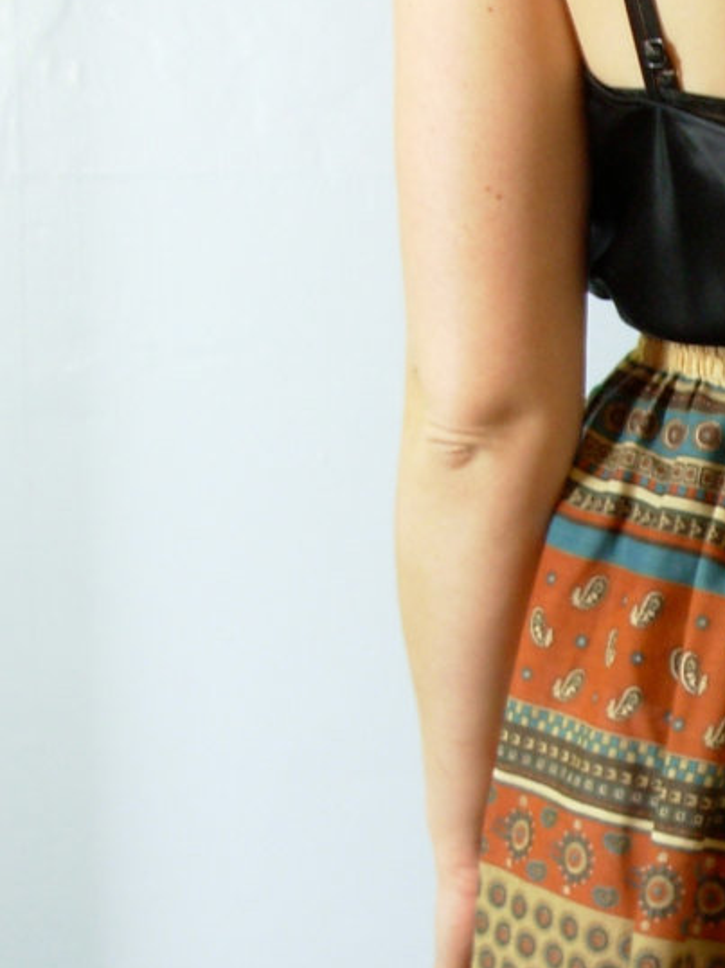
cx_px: 954
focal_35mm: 106
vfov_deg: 18.5
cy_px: 565
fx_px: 2962
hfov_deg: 13.4
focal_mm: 6.3
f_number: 2.9
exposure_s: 1/4
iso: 61
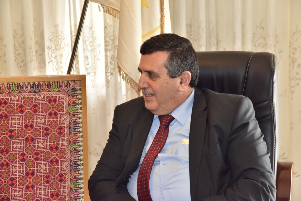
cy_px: 100
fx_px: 878
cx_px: 150
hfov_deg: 19.5
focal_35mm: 105
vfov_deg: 13.0
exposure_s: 1/250
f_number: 9
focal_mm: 105
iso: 2500
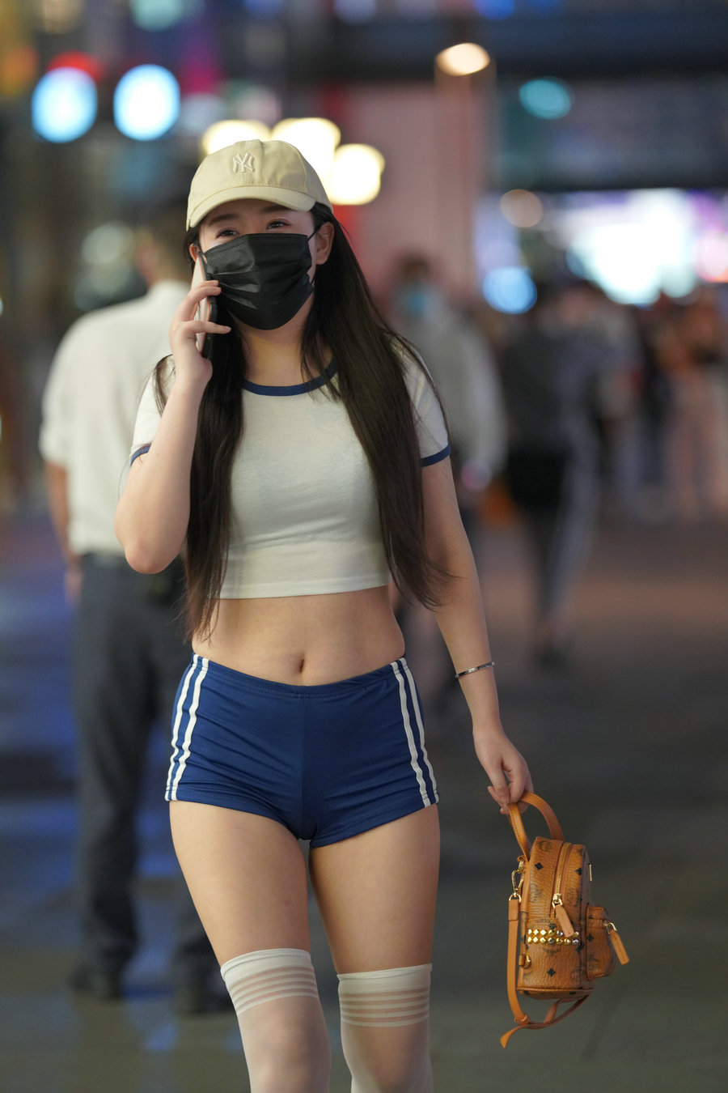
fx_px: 4095
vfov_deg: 15.2
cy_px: 546
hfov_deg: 10.2
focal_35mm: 135
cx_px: 364
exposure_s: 1/320
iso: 2500
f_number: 2
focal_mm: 135
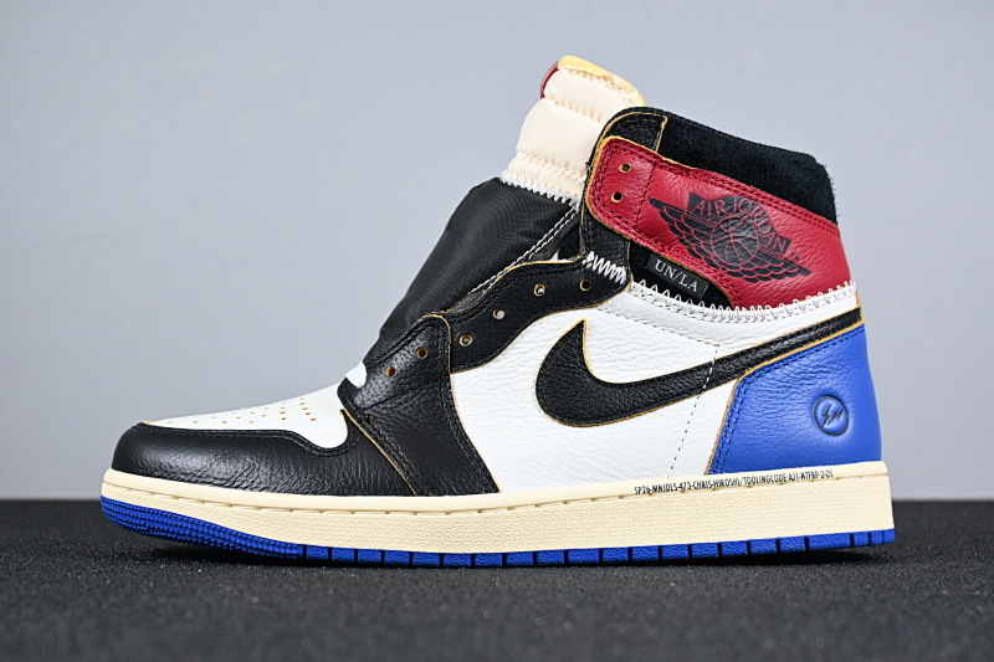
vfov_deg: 24.4
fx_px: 1532
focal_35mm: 56
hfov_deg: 35.9
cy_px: 331
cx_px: 497
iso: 560
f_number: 5.3
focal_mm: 37
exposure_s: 1/125
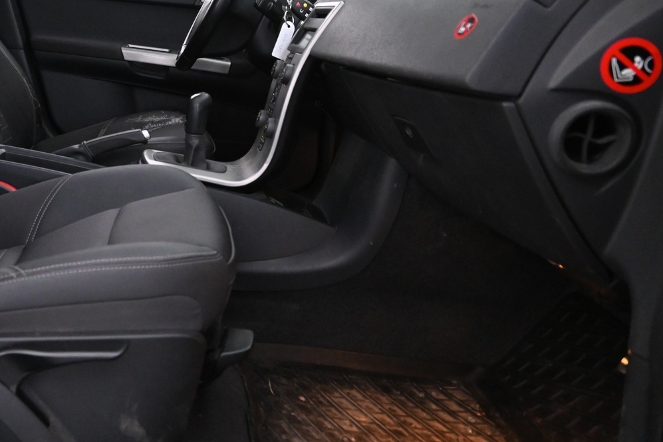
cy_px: 119
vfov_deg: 33.6
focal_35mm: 39
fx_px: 718
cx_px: 166
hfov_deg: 47.7
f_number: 3.5
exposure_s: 1/25
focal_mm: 16
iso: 3200
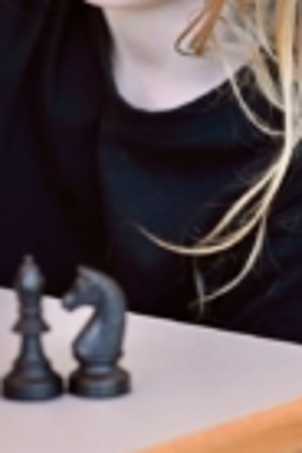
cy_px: 187
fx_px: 3246
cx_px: -8
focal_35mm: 258
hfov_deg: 5.3
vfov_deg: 8.0
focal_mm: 85
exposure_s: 1/200
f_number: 1.8
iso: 280
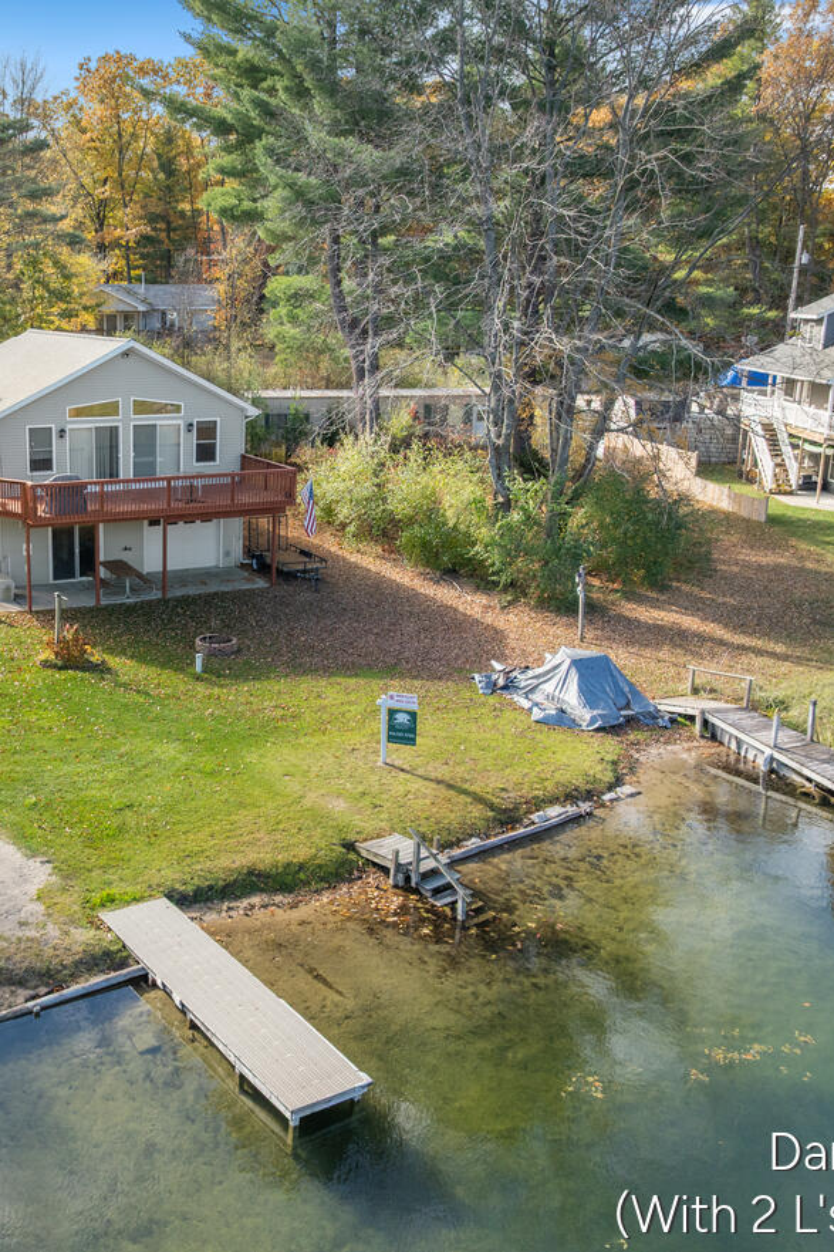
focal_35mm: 34
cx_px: 193
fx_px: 1182
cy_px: 616
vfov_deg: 55.8
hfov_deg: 37.8
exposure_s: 1/800
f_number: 2.8
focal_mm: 12.29
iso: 400
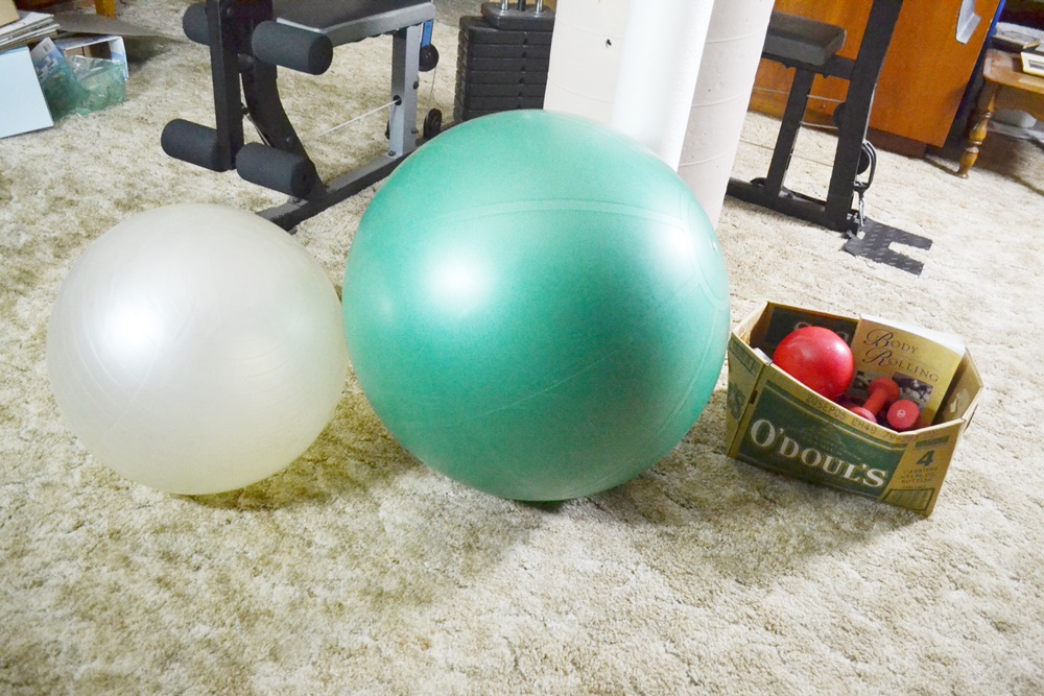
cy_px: 348
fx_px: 870
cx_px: 522
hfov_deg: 61.9
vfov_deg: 43.6
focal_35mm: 30
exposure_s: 1/60
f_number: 3.8
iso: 2500
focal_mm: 20
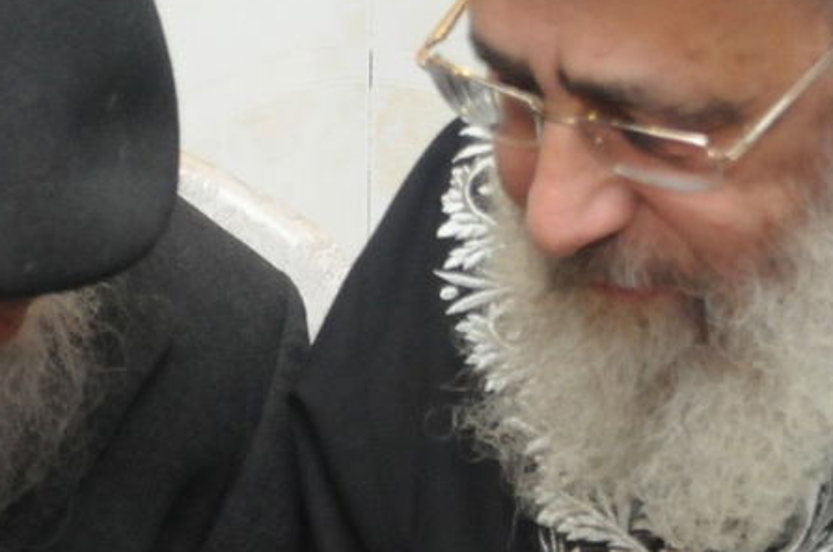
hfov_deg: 10.9
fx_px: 4341
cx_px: 209
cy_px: 363
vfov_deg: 7.3
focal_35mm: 188
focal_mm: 40
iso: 1600
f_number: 5.3
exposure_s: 1/125
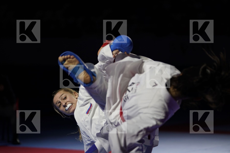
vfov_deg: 10.7
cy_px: 76
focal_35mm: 128
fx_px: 818
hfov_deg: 16.0
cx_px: 115
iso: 640
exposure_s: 1/1000
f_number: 2.8
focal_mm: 128
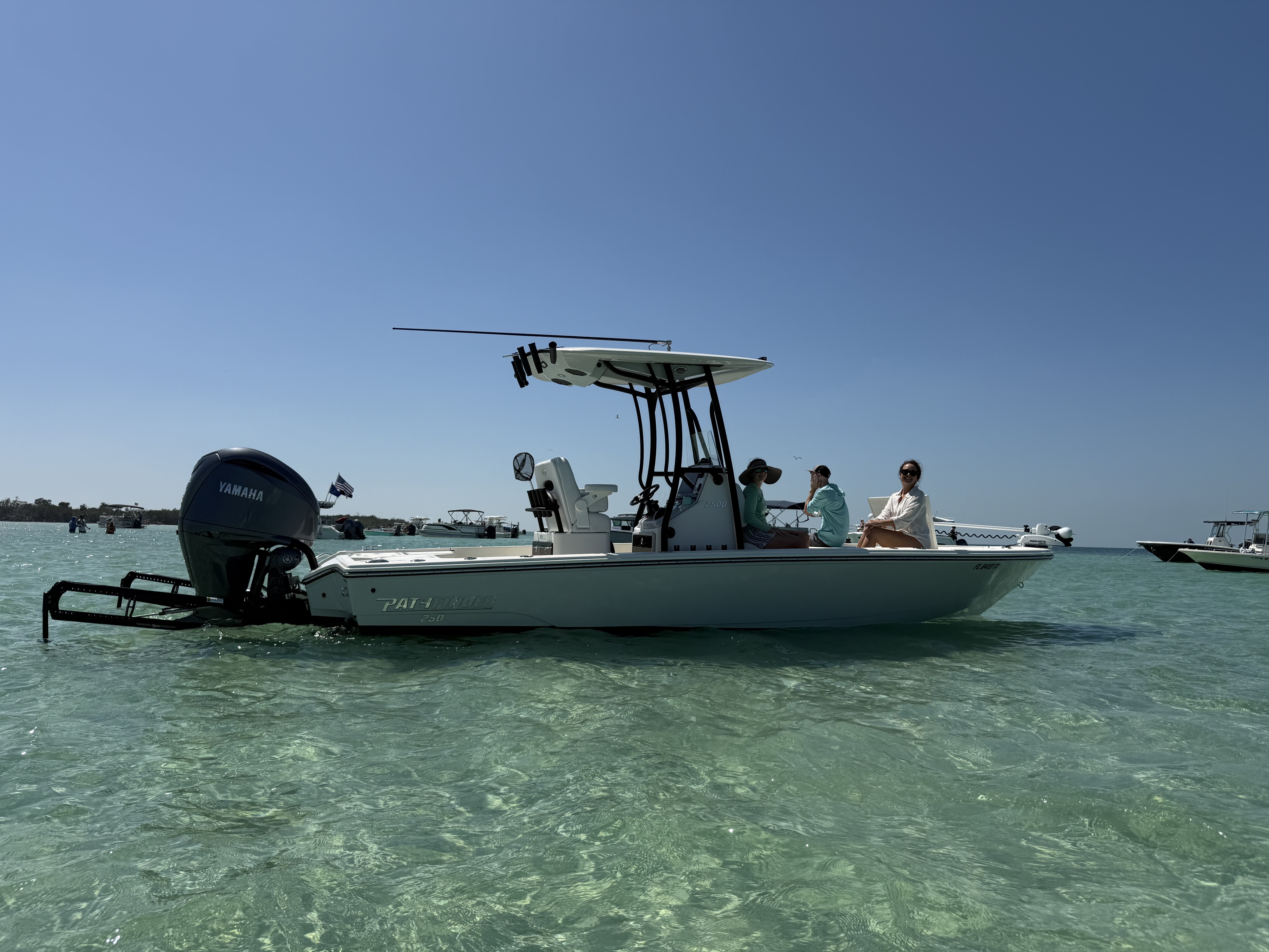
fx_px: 880
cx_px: 634
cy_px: 476
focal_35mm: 24
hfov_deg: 71.6
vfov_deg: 56.8
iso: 80
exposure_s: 1/11905
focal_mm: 6.76
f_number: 1.78
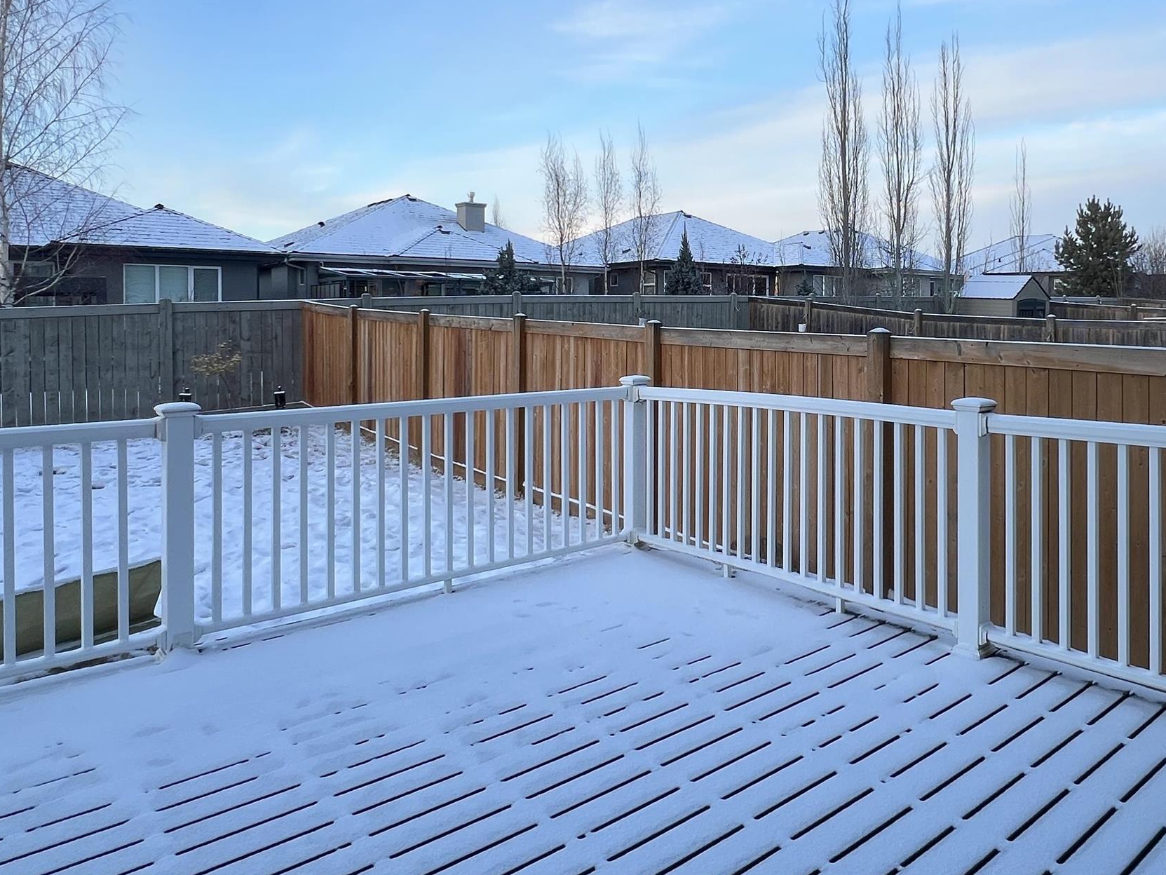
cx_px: 780
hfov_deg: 69.5
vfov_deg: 56.2
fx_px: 809
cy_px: 334
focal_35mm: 24
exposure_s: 1/201
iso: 32
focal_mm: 1.57
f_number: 1.8
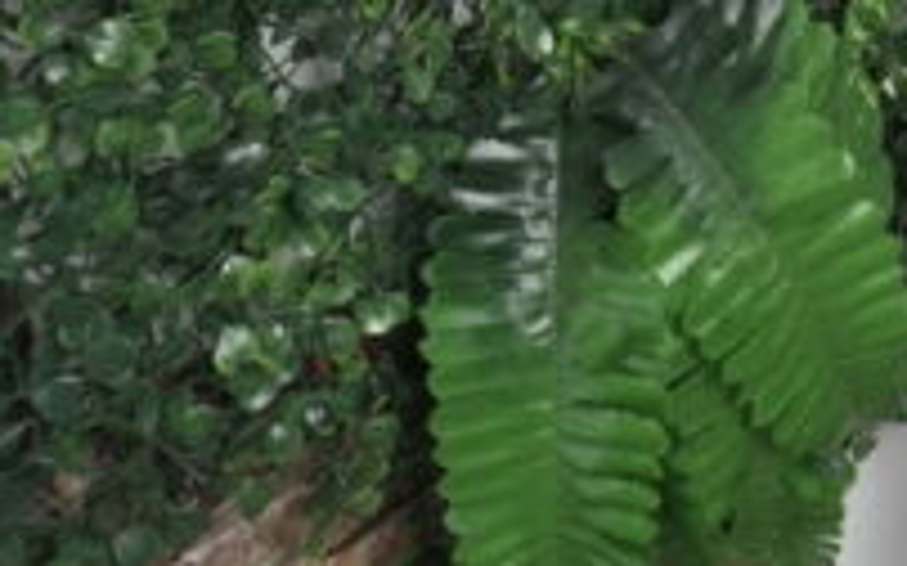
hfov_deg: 17.4
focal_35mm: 109
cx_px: 1329
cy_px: -566
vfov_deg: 10.9
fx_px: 2693
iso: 500
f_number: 3.5
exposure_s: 1/100
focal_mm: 16
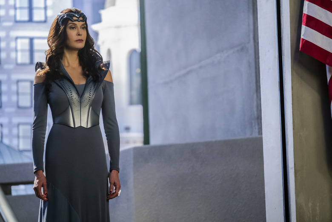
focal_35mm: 210
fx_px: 1937
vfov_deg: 6.5
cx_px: 166
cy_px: 111
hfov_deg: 9.8
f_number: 3.2
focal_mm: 140
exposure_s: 1/160
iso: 3200
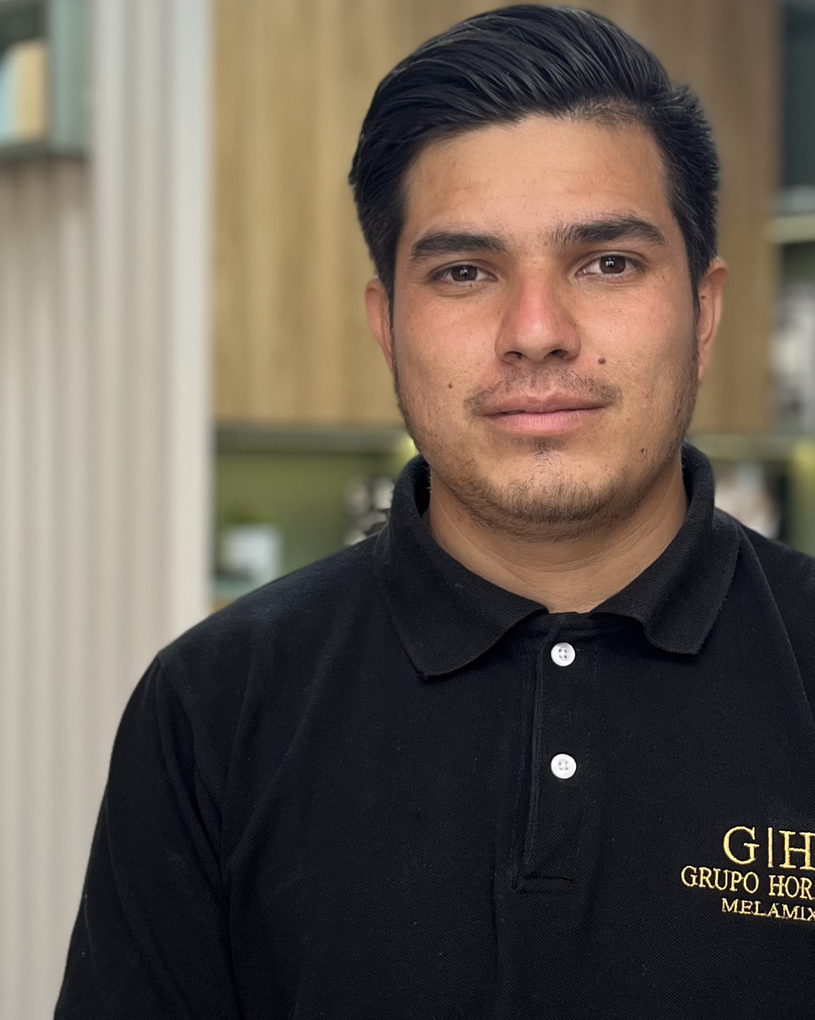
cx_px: 542
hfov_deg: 21.8
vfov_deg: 27.1
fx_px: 2111
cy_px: 522
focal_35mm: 70
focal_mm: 5.1
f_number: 1.6
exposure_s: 1/120
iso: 50
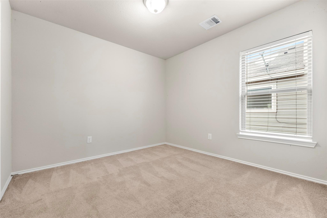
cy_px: 109
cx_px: 164
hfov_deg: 100.4
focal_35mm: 15
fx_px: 136
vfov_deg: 77.3
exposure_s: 5
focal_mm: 15
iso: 250
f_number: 9
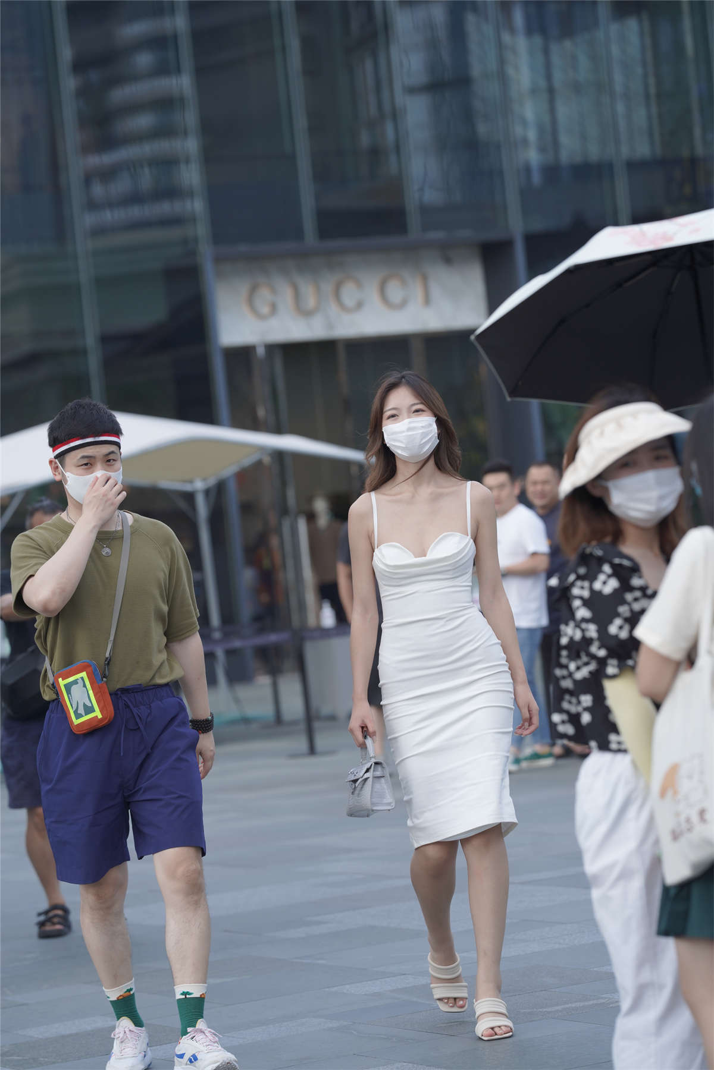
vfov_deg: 15.2
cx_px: 357
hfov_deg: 10.2
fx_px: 4016
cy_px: 535
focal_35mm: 135
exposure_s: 1/640
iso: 320
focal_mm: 135
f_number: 4
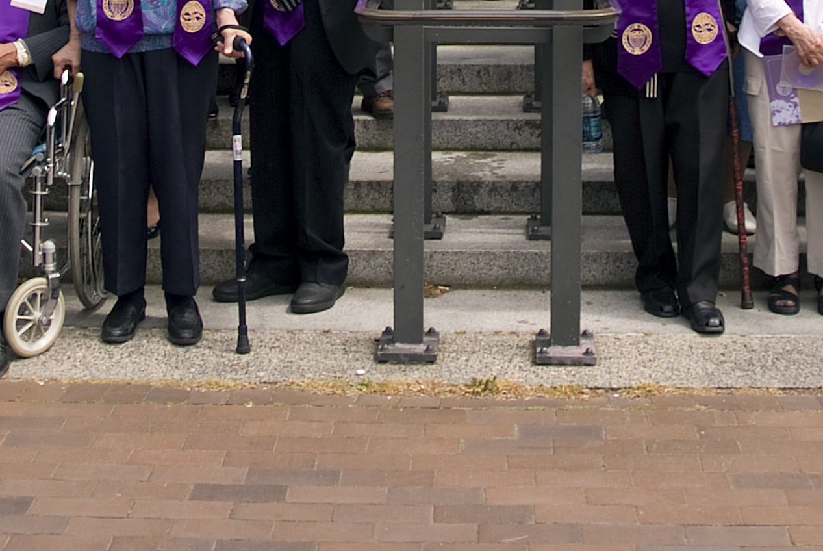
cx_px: 372
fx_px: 1961
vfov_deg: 14.8
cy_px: -284
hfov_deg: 23.7
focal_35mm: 86
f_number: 6.7
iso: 100
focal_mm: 17
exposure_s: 1/180
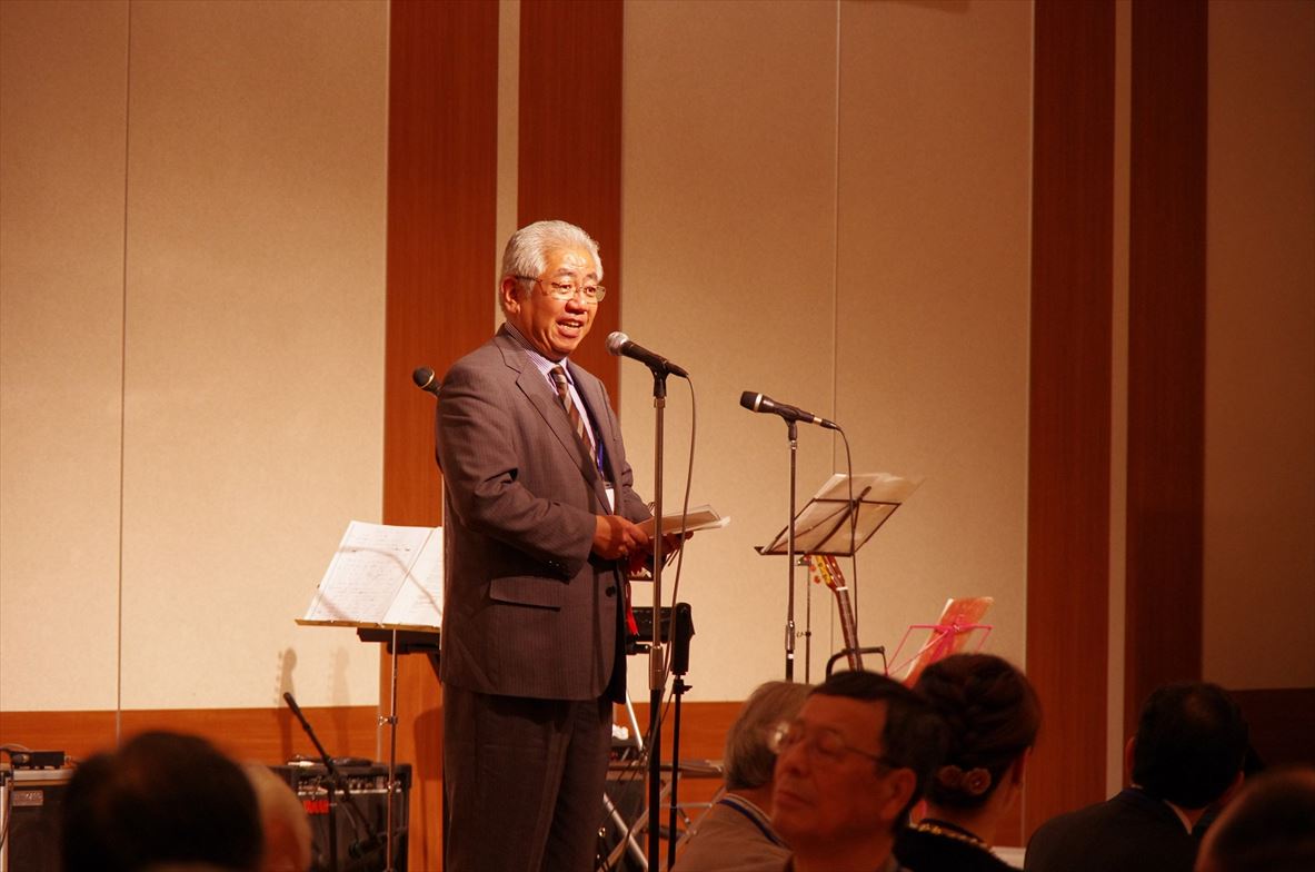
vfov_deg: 7.9
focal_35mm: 172
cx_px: 658
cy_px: 436
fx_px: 6271
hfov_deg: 12.0
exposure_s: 1/160
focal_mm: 115
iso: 1600
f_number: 5.6
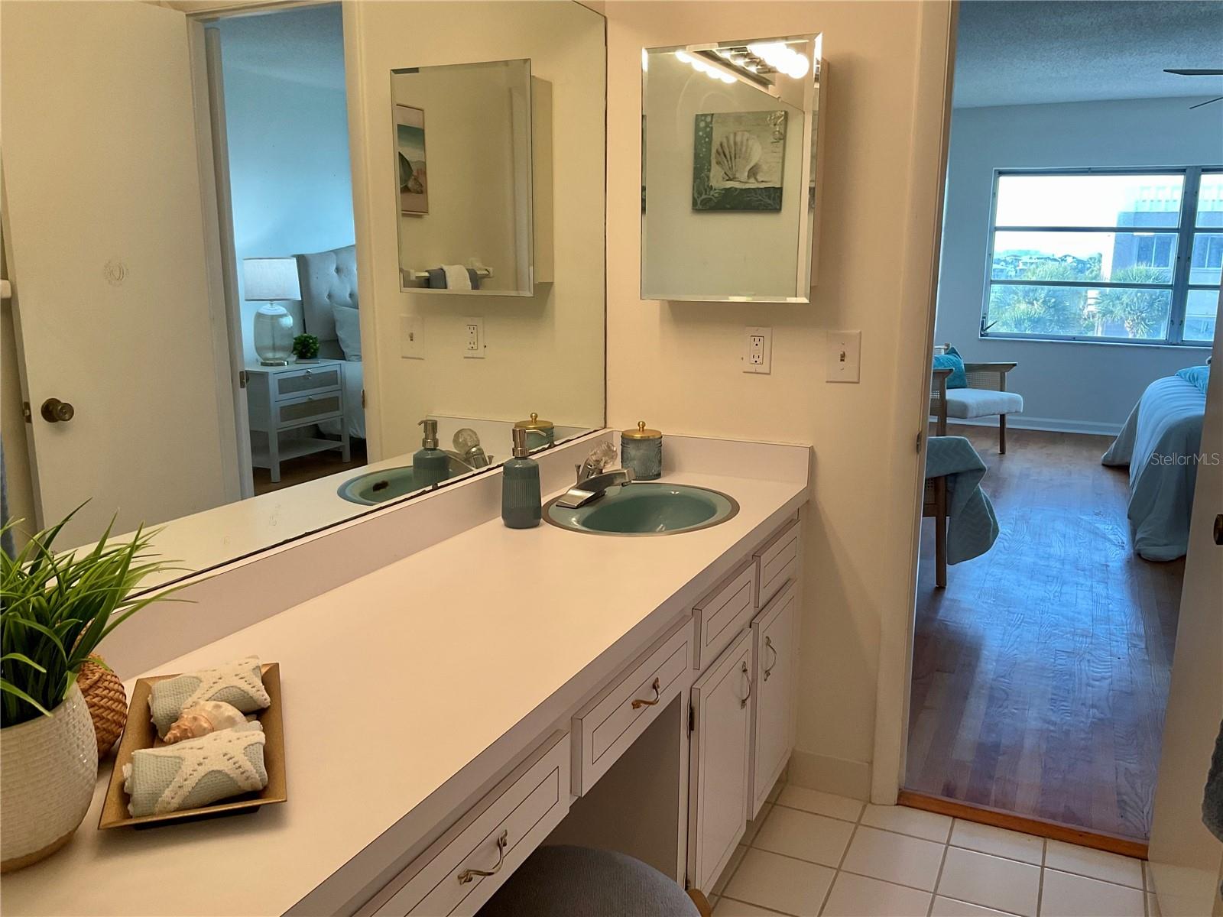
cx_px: 612
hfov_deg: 61.7
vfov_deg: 48.2
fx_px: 1025
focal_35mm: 29
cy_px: 458
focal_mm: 3
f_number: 1.8
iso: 64
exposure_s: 1/120
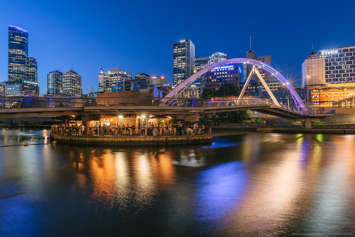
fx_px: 197
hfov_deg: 84.0
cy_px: 118
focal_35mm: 20
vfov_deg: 62.0
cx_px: 178
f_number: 8
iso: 100
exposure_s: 20
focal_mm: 20
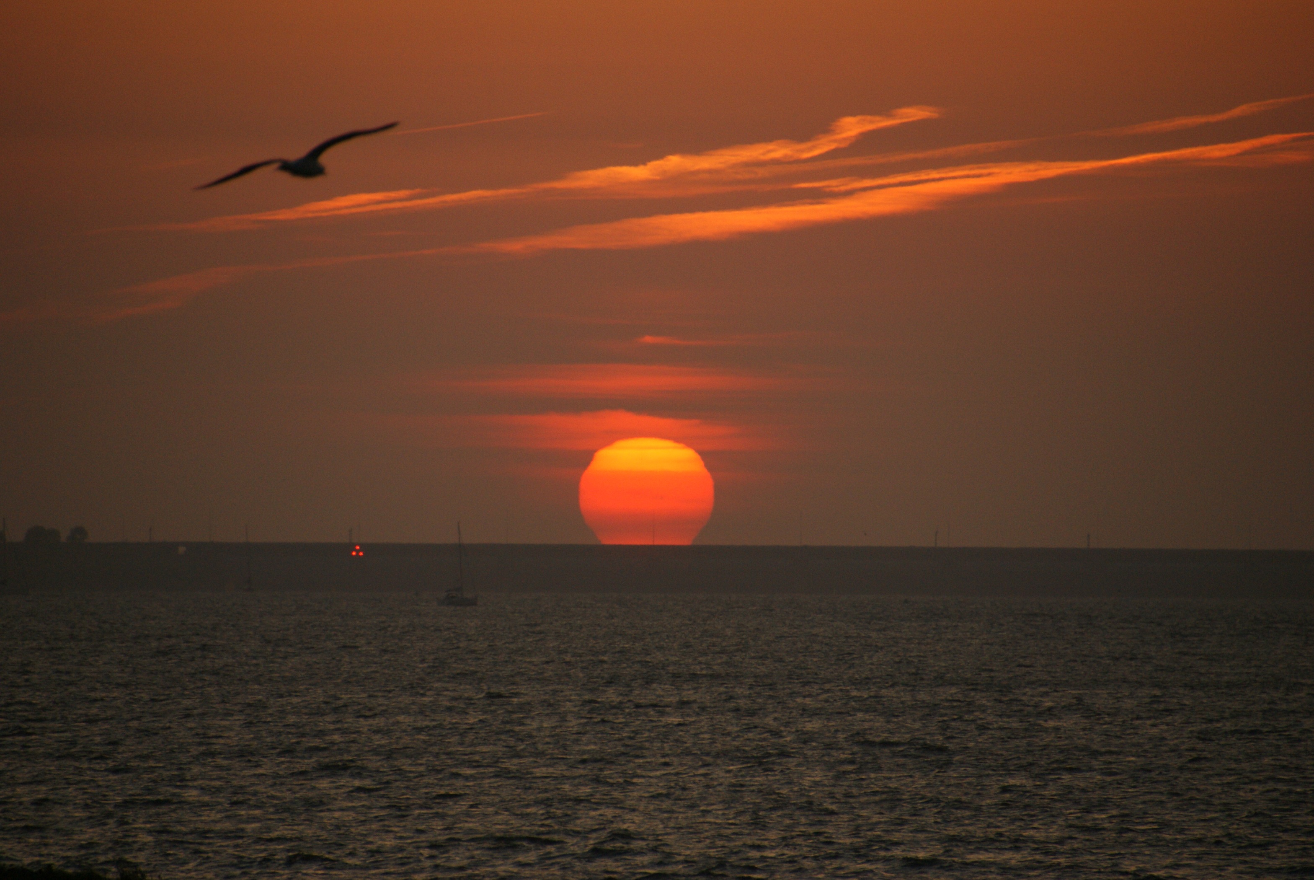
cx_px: 657
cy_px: 440
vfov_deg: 3.3
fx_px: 15348
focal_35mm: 420
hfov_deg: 4.9
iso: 400
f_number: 6.3
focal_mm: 280
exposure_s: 1/500
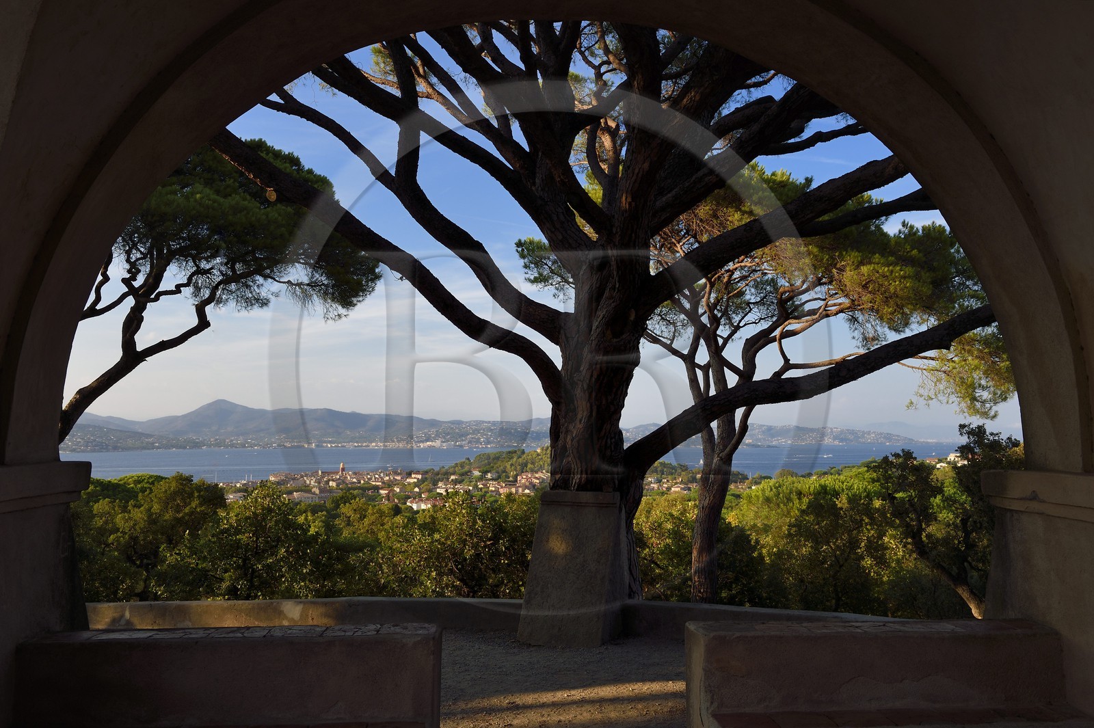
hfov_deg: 63.7
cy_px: 364
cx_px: 547
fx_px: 881
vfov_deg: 44.9
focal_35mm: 29
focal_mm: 29
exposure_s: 1/125
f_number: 10
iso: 200
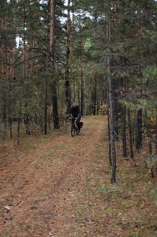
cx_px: 78
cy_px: 118
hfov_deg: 31.8
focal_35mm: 42
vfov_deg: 46.4
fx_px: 275
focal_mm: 28
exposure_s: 1/50
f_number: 3.5
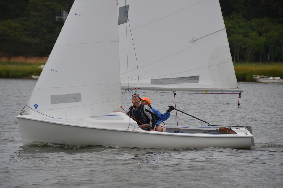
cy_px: 94
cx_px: 142
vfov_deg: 5.4
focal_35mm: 255
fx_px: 2000
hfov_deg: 8.1
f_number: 6.3
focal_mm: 170
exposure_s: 1/640
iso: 200
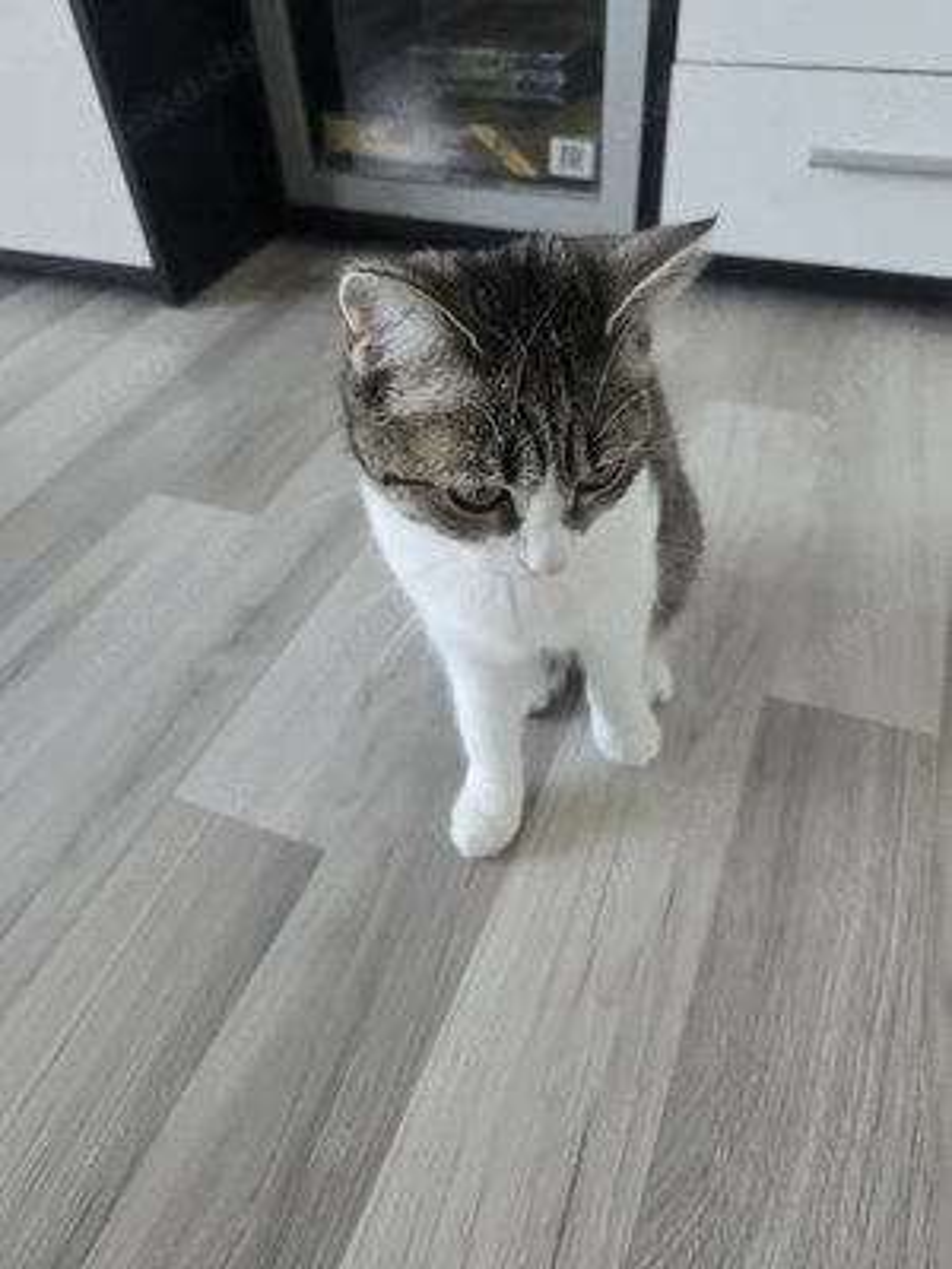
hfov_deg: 58.9
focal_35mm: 23
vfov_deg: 73.9
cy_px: 634
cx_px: 476
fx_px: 843
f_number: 1.7
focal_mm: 6.3
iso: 500
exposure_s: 1/101
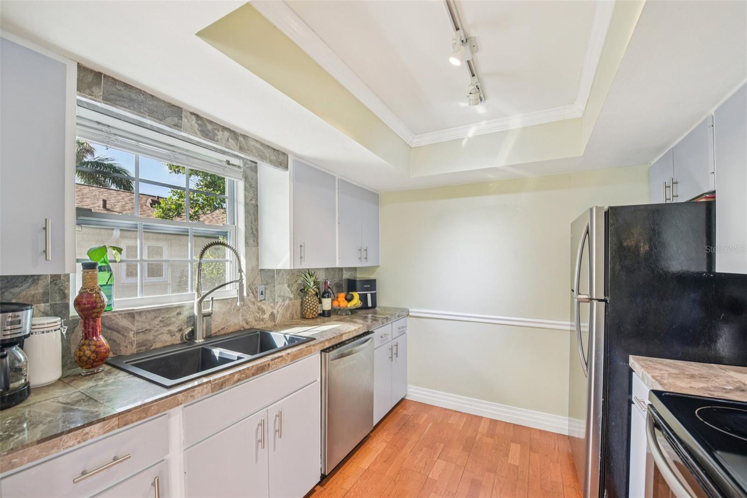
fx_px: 290
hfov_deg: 104.3
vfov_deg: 81.2
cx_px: 374
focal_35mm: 14
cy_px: 249
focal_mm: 14
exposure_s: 1/50
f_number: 8
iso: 400
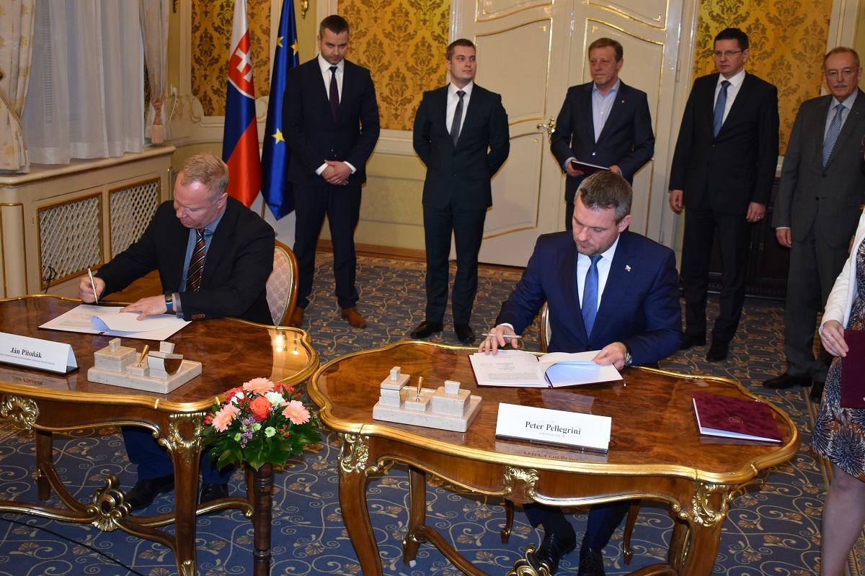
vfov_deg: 29.9
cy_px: 288
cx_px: 432
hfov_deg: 43.6
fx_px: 1081
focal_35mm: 45
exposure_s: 1/80
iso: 800
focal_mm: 30
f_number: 4.2
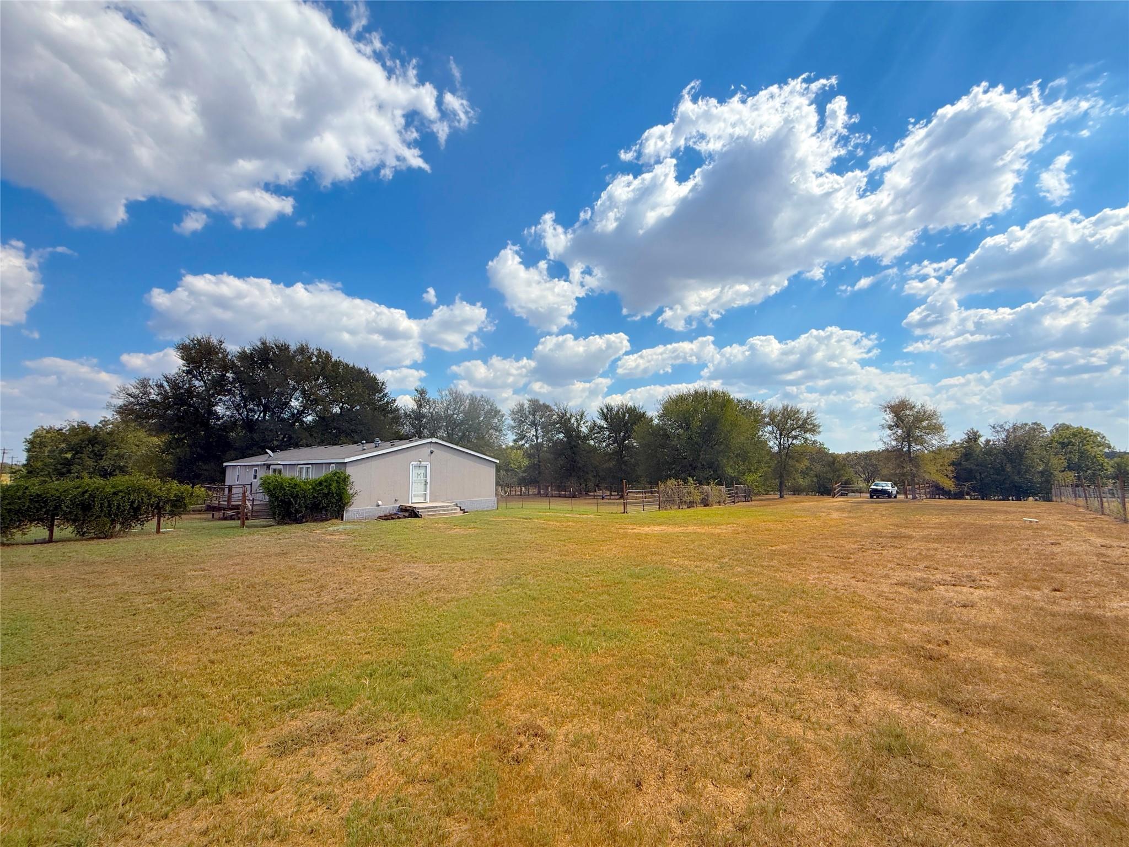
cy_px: 424
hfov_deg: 102.1
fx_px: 457
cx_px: 564
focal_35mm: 14
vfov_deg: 85.7
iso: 50
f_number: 2.2
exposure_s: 1/2841
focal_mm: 2.22
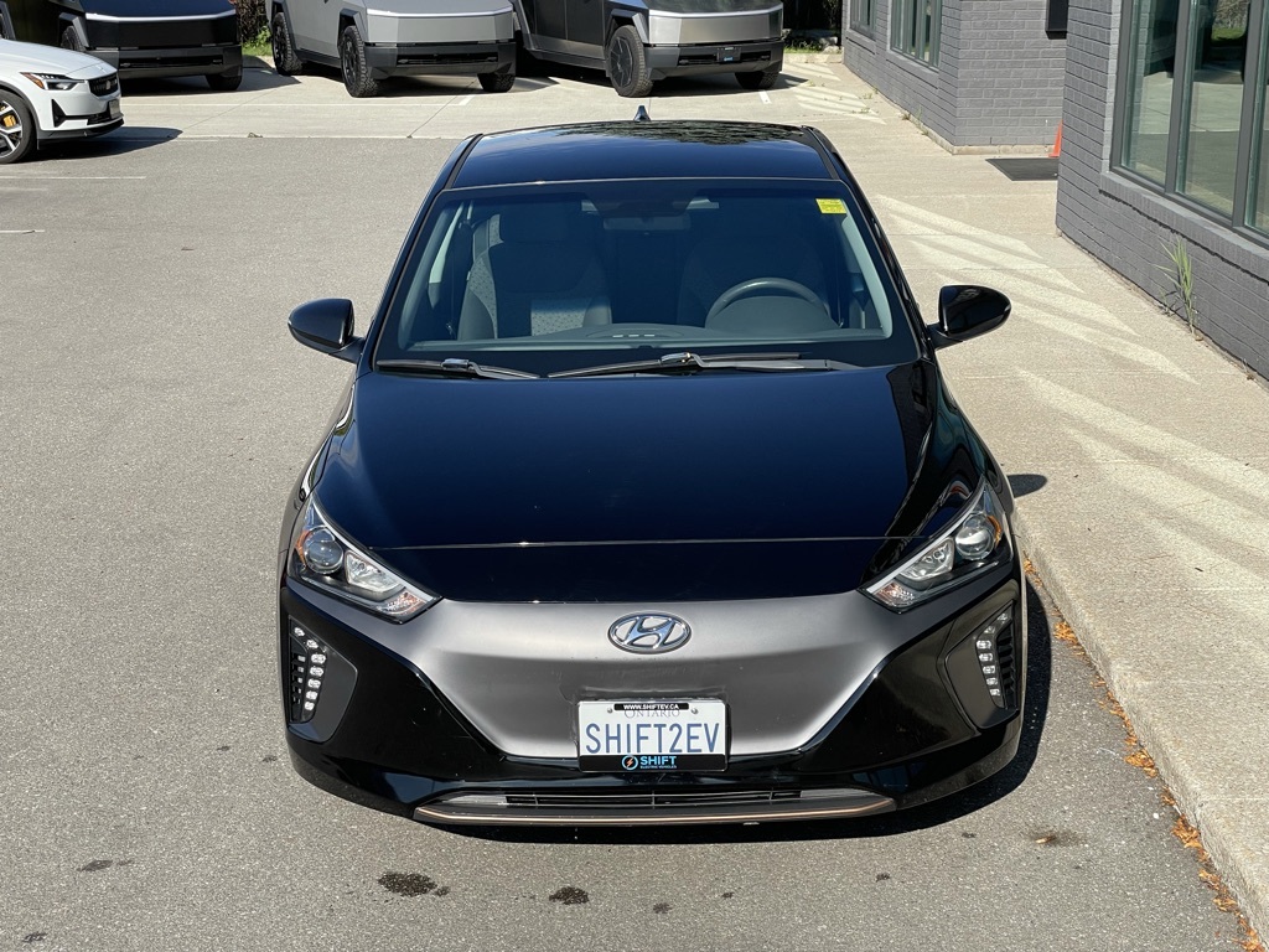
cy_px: 476
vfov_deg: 28.0
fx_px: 1906
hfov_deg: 36.8
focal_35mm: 52
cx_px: 634
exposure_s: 1/1546
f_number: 2
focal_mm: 6
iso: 25
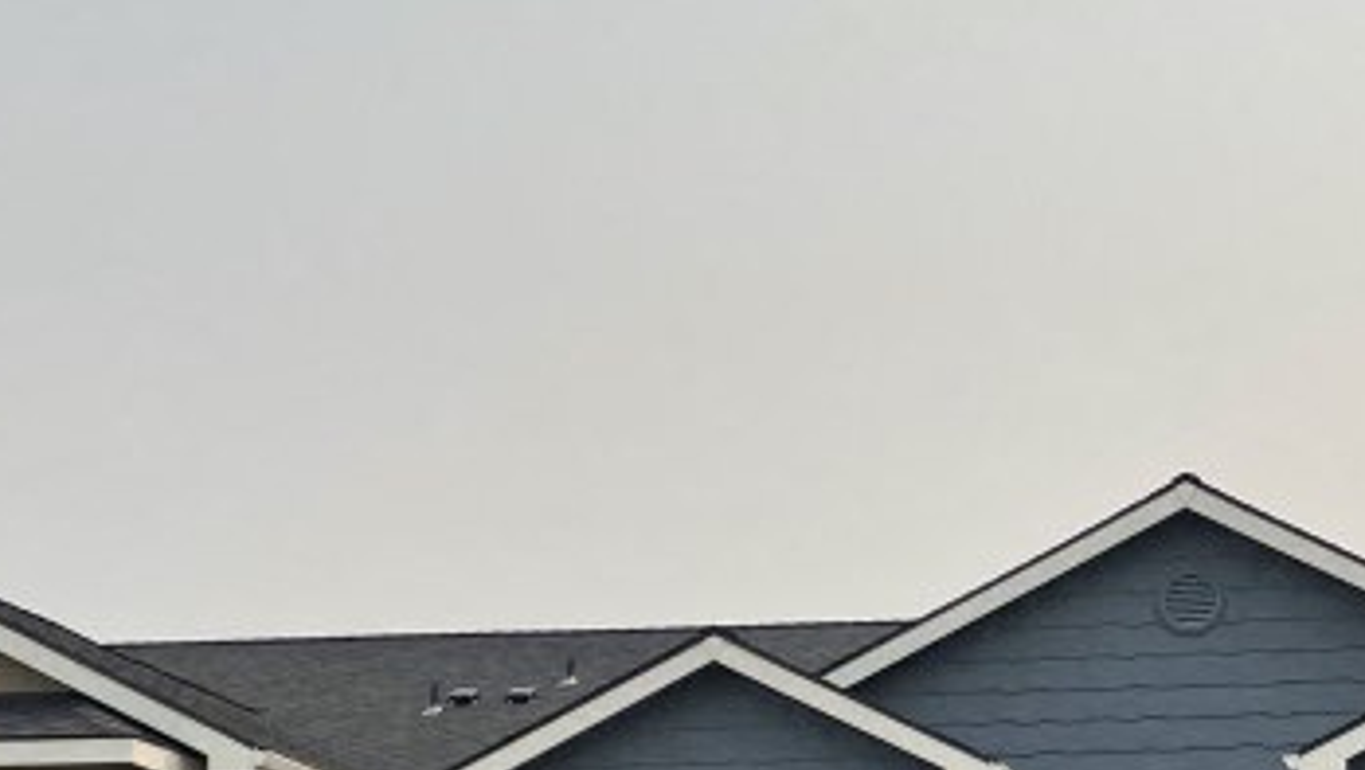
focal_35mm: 83
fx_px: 3007
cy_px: 989
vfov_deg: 14.1
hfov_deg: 24.7
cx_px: 1259
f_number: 1.6
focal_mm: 4.2
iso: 32
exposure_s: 1/6897
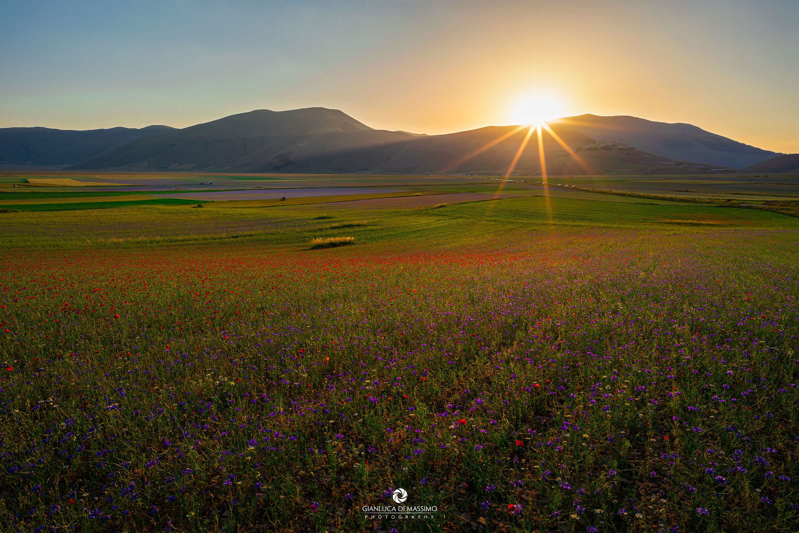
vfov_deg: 59.5
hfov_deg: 81.2
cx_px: 400
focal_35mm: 21
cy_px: 266
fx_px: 466
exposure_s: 1/200
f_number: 11
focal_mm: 21
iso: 100
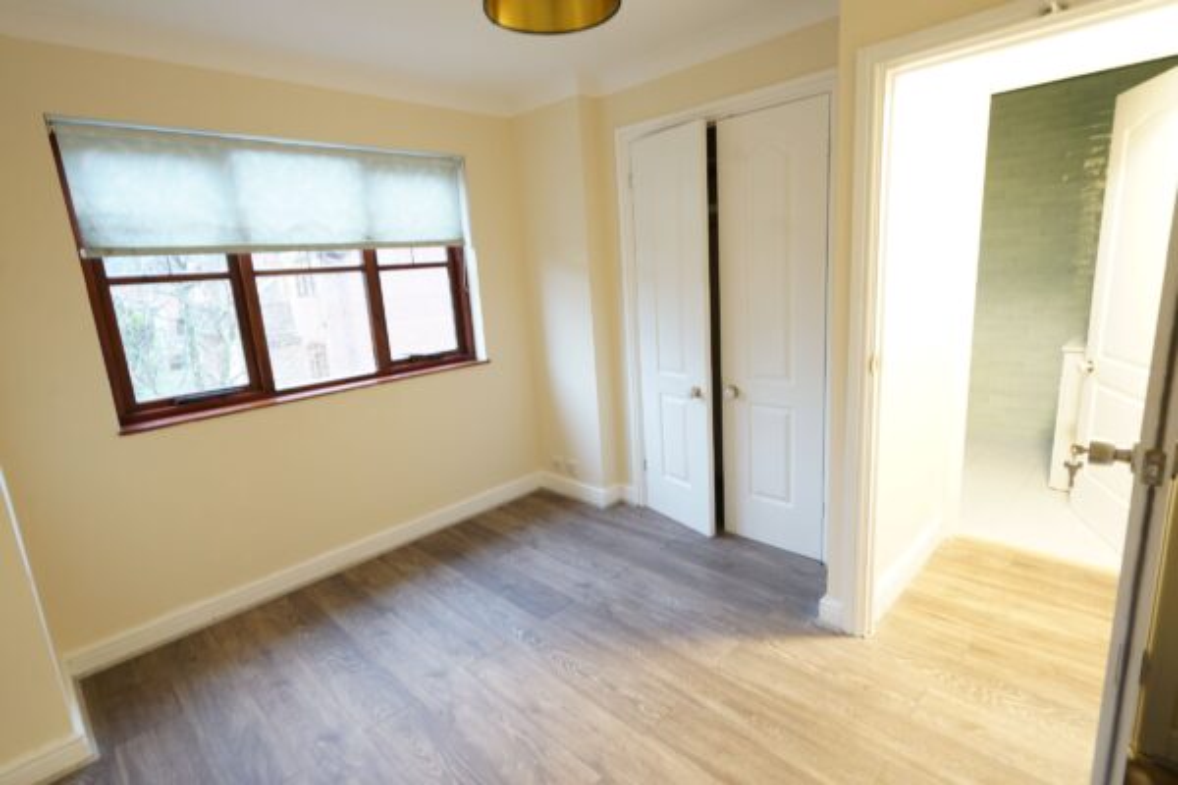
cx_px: 589
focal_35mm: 18
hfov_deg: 90.0
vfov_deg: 67.4
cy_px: 392
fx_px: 589
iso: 400
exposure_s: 1/2.5
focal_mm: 18
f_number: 5
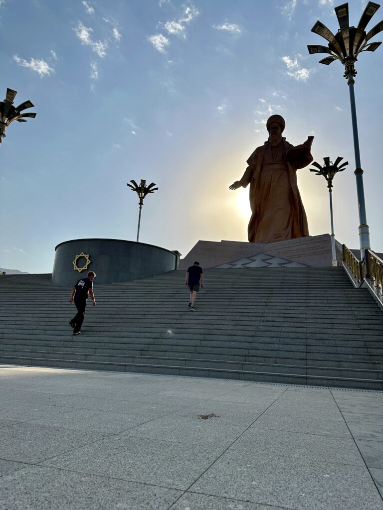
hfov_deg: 56.8
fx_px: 354
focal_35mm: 24
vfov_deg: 71.6
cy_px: 255
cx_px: 192
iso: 80
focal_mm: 6.86
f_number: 1.78
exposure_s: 1/15625
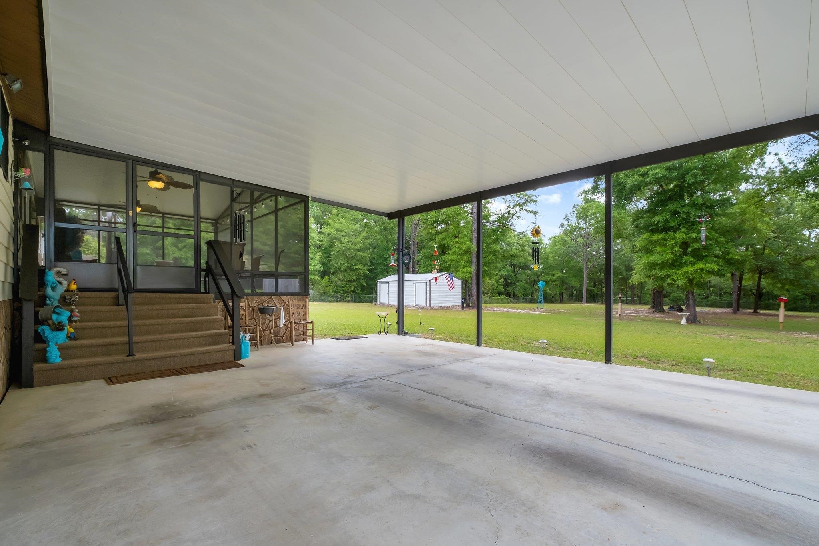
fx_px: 341
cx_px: 410
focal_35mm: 15
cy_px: 273
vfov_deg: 77.3
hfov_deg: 100.4
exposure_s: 1/200
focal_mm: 10
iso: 500
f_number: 8
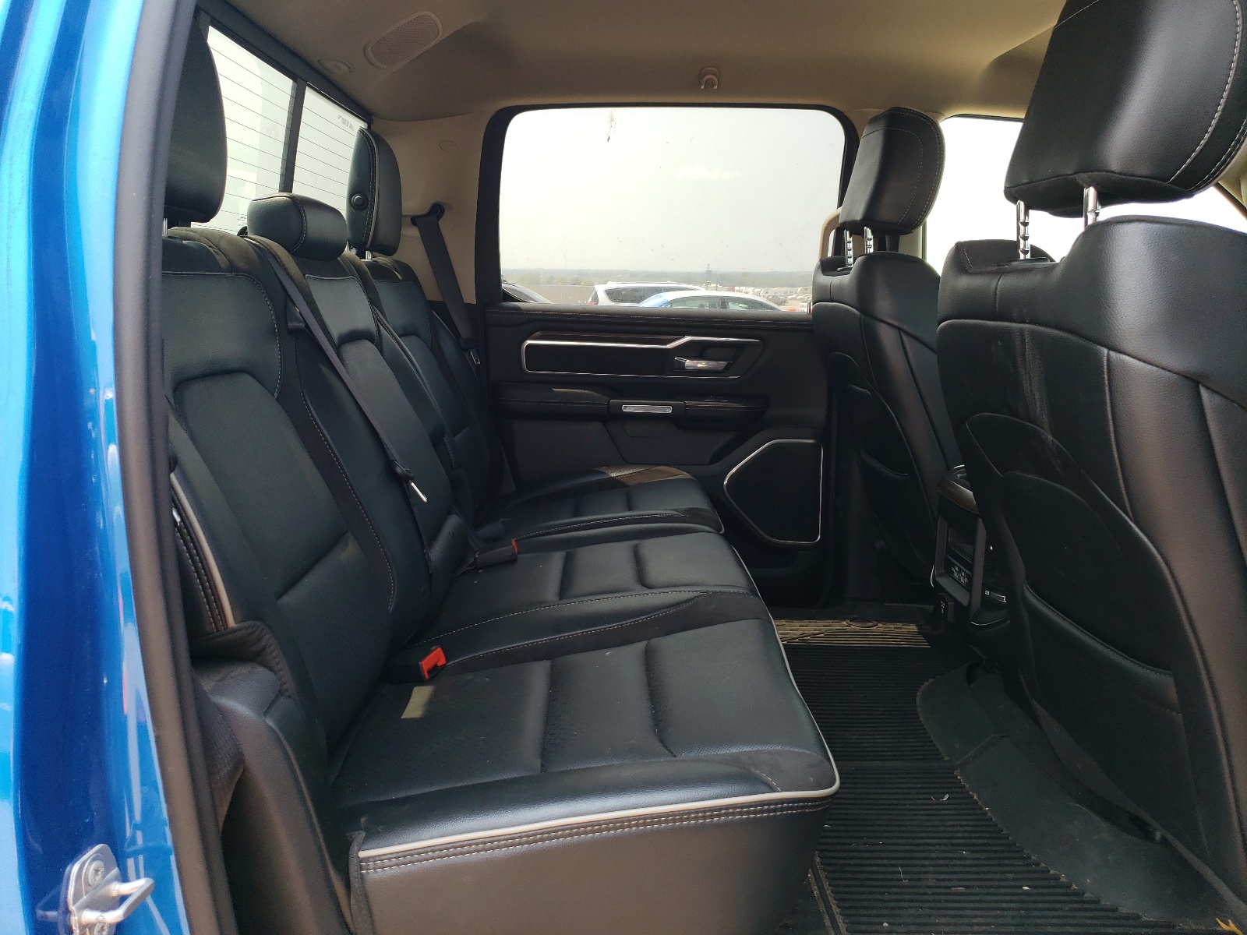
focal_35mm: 26
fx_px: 937
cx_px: 624
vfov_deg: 53.1
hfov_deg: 67.3
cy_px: 468
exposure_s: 1/357
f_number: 1.5
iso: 50
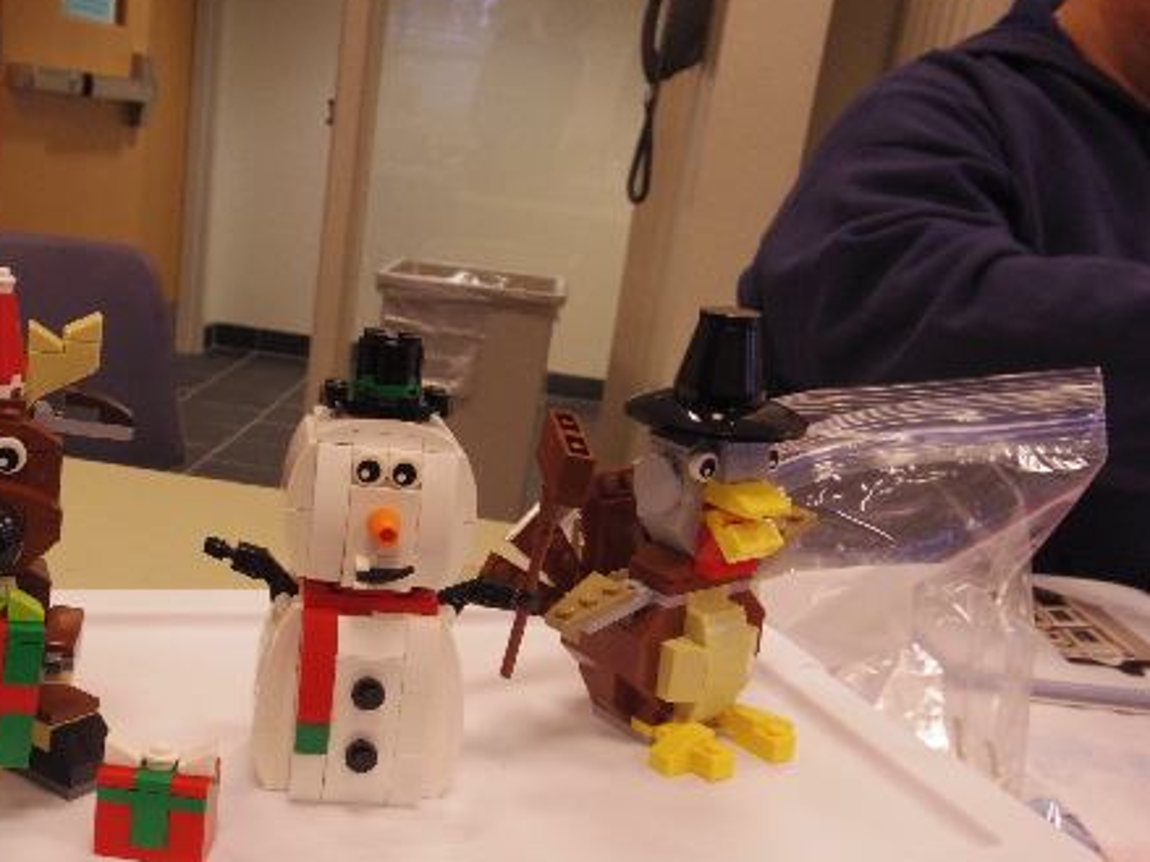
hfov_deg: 45.0
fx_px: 1362
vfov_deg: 34.9
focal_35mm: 41
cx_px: 369
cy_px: 550
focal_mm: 5.4
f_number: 4.5
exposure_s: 1/50
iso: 400
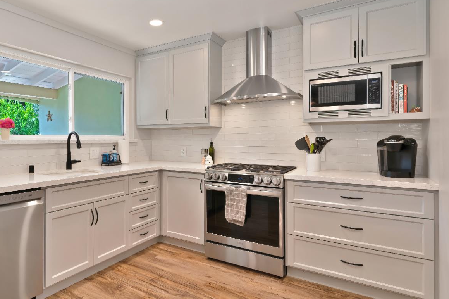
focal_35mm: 22
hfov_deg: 76.9
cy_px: 139
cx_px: 162
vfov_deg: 57.1
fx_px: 274
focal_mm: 17
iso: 500
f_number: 4
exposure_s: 1/60
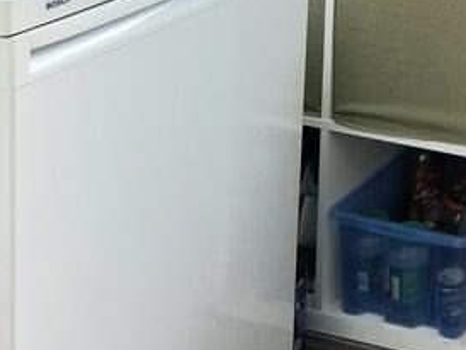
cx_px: 798
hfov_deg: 17.2
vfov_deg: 13.8
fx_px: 1307
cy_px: -255
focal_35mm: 97
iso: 25
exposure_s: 1/417
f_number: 1.8
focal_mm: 3.98
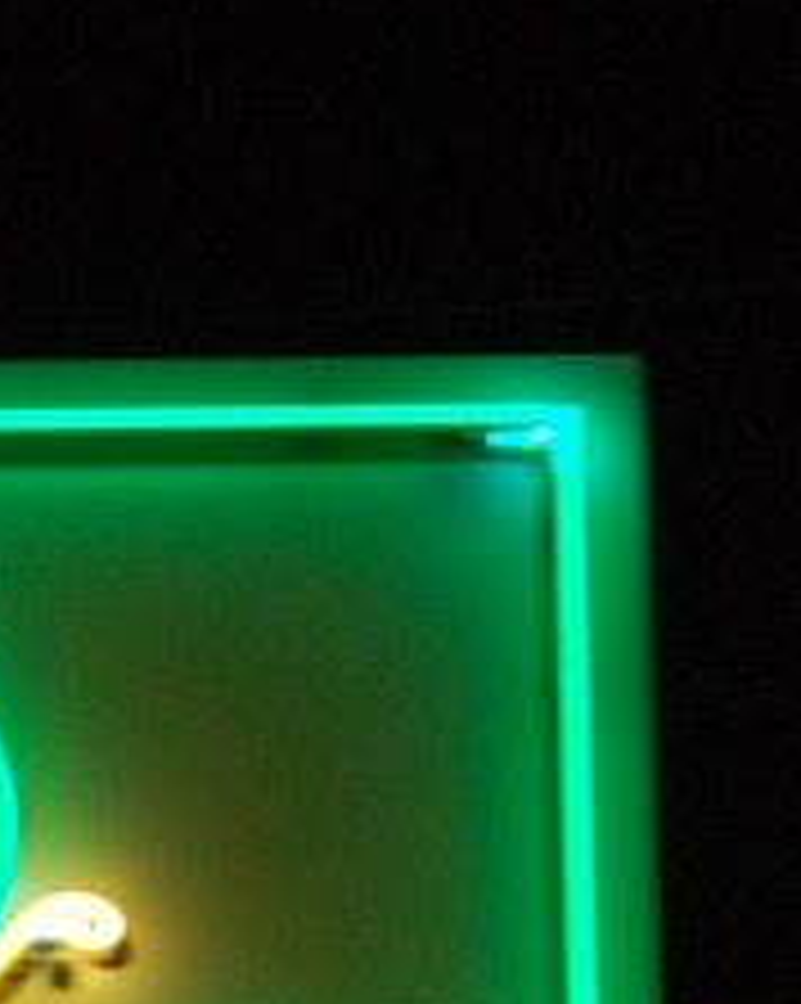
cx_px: -846
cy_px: 2010
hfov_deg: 2.8
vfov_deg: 3.5
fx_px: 16480
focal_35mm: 555
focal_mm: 55
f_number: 5.6
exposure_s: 1/25
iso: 800
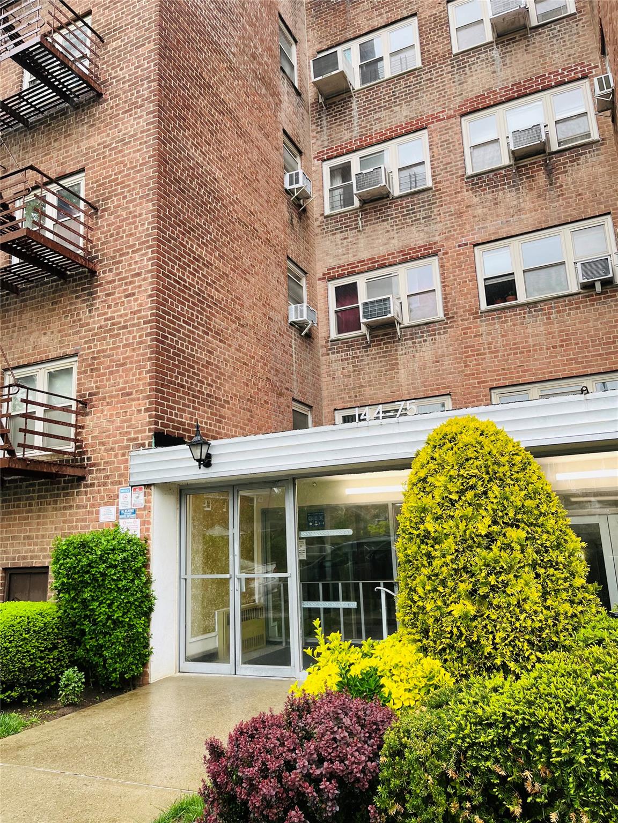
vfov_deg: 67.3
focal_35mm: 26
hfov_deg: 53.1
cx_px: 309
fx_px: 619
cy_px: 412
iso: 32
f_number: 1.6
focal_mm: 5.1
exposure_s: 1/127
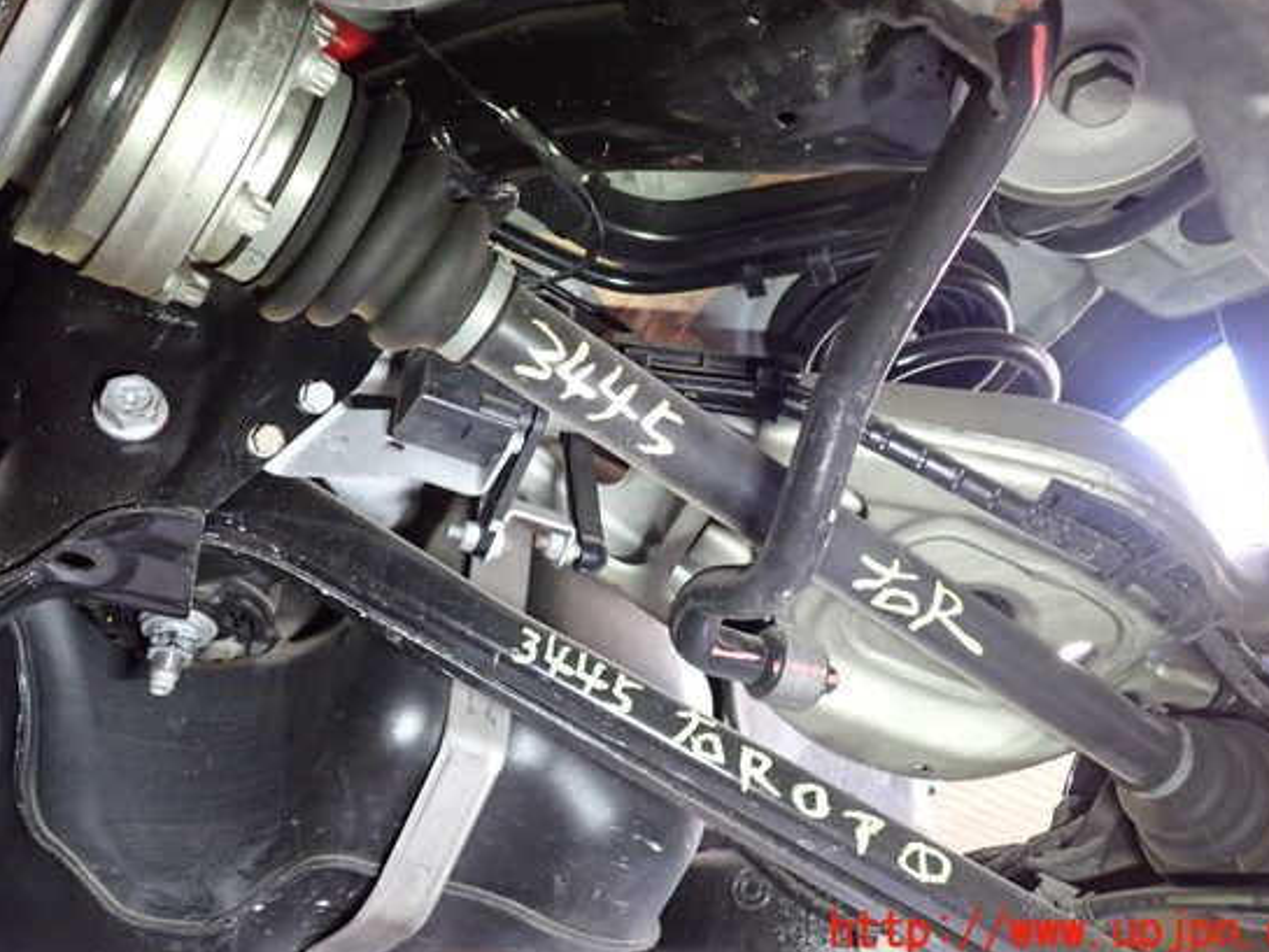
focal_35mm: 33
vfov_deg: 42.9
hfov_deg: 55.3
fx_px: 1210
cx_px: 657
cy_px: 438
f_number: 2.3
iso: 500
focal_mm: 5.4
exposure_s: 1/30
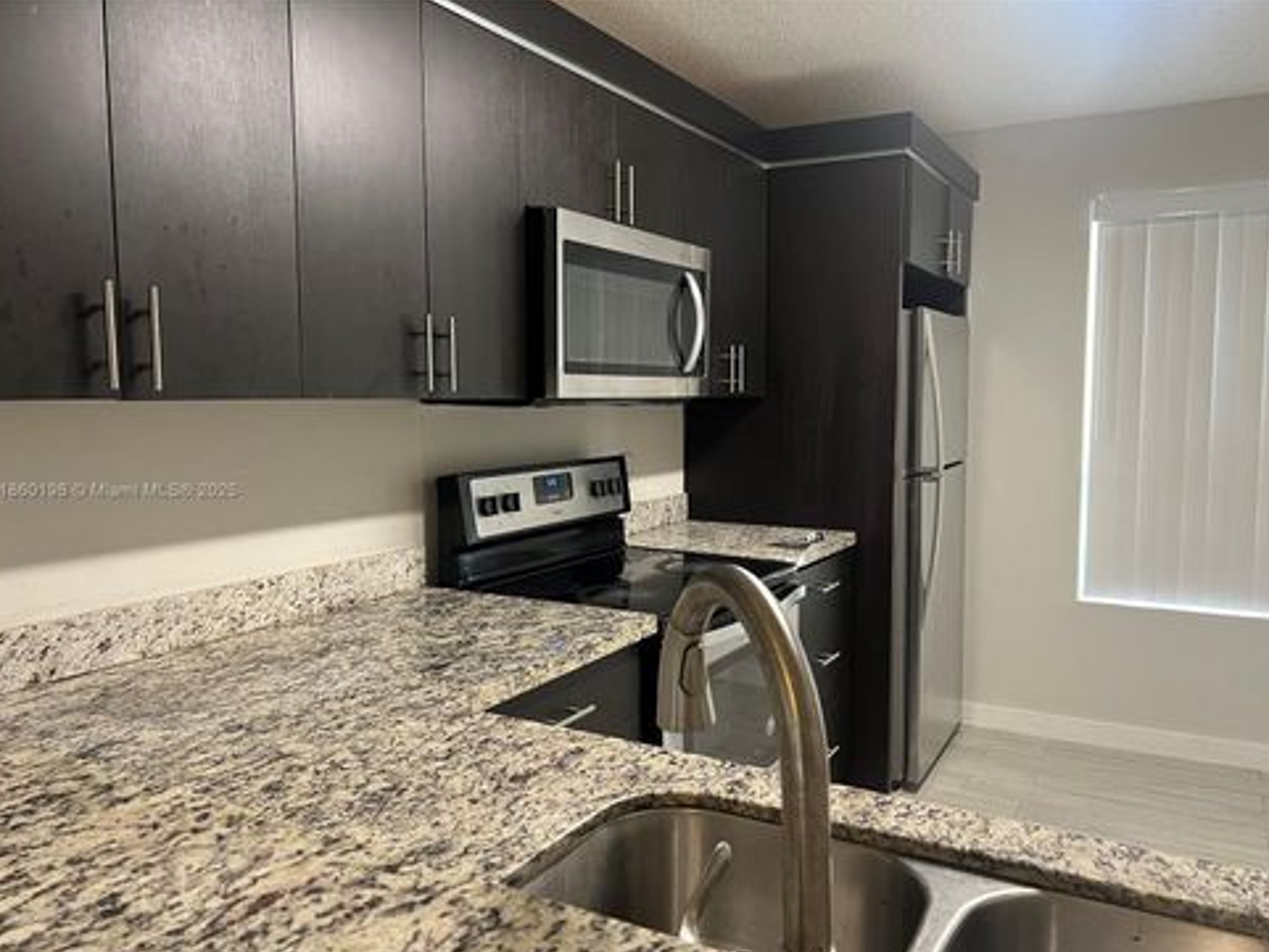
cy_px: 492
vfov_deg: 51.4
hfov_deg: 65.3
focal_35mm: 27
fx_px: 990
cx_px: 633
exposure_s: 1/60
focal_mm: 5.7
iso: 200
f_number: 1.5
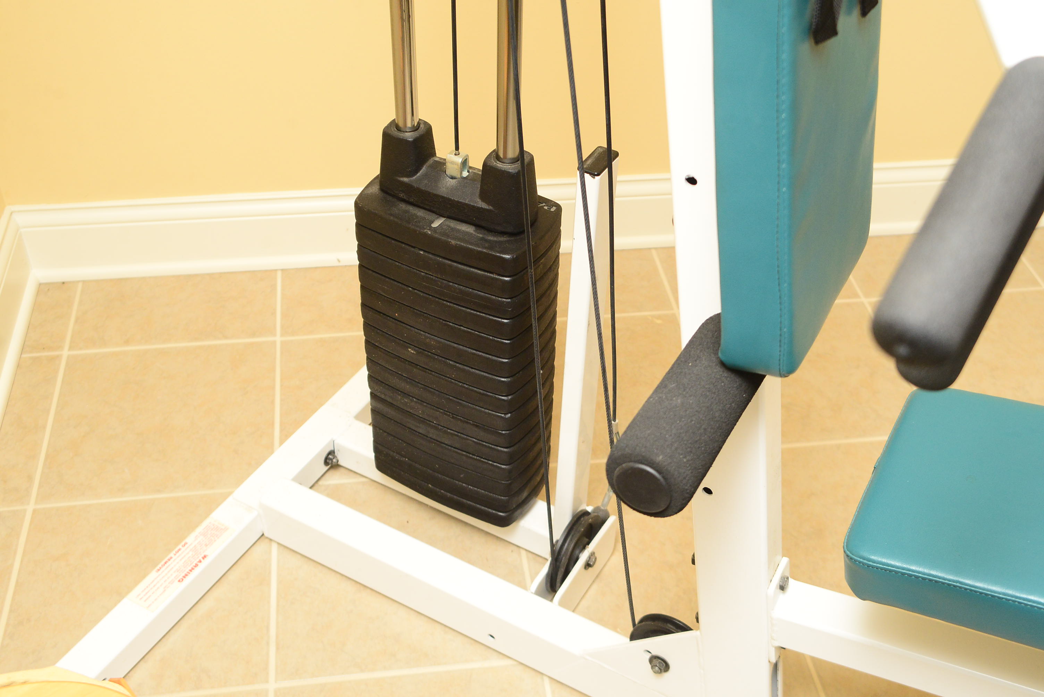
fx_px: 1160
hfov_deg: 48.4
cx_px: 522
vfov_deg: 33.4
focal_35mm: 40
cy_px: 348
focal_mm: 40
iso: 2500
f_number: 6.3
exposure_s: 1/160
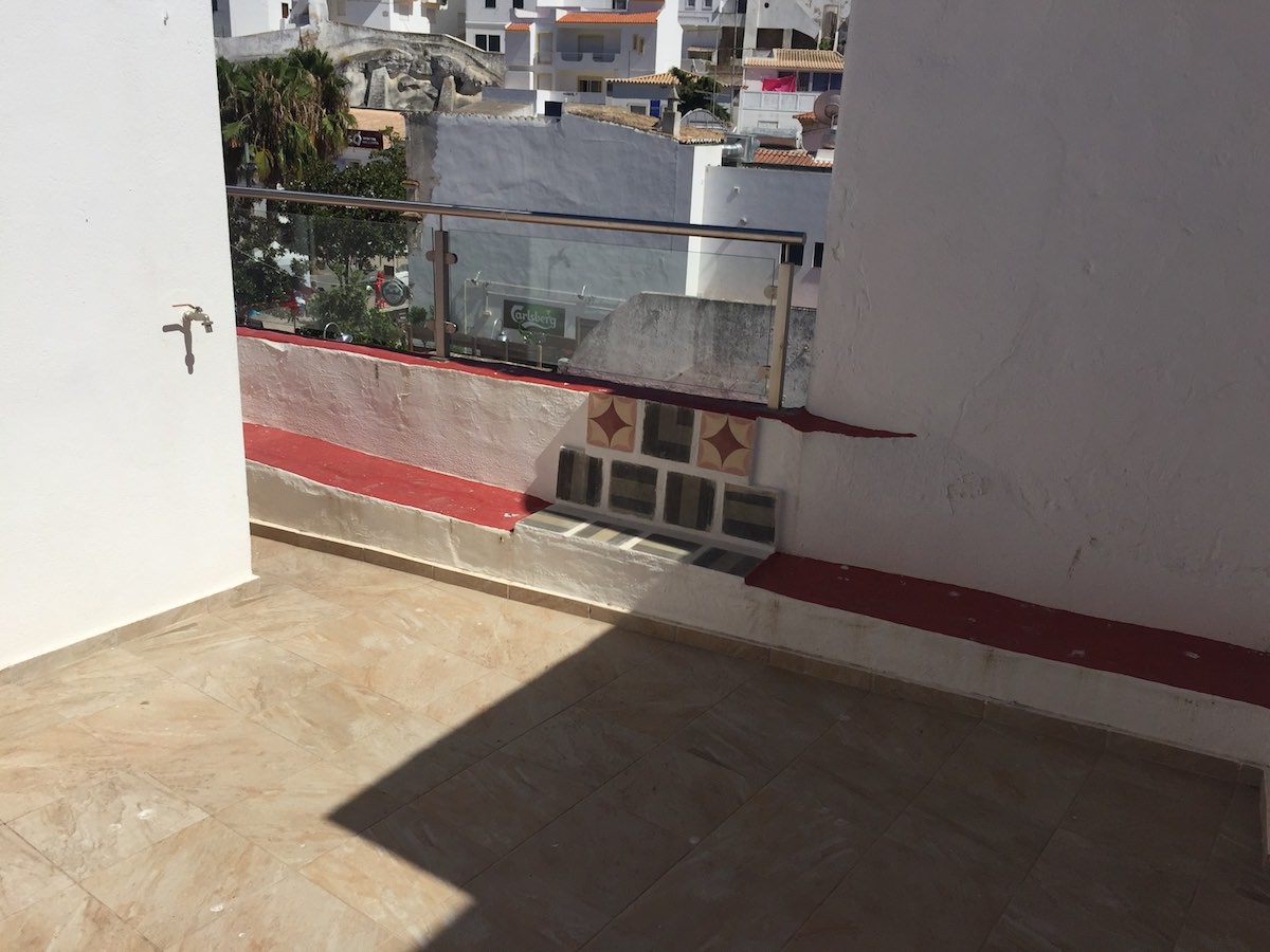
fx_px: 1064
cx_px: 635
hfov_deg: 61.7
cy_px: 476
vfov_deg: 48.2
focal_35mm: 29
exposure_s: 1/5650
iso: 32
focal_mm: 4.15
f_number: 2.2
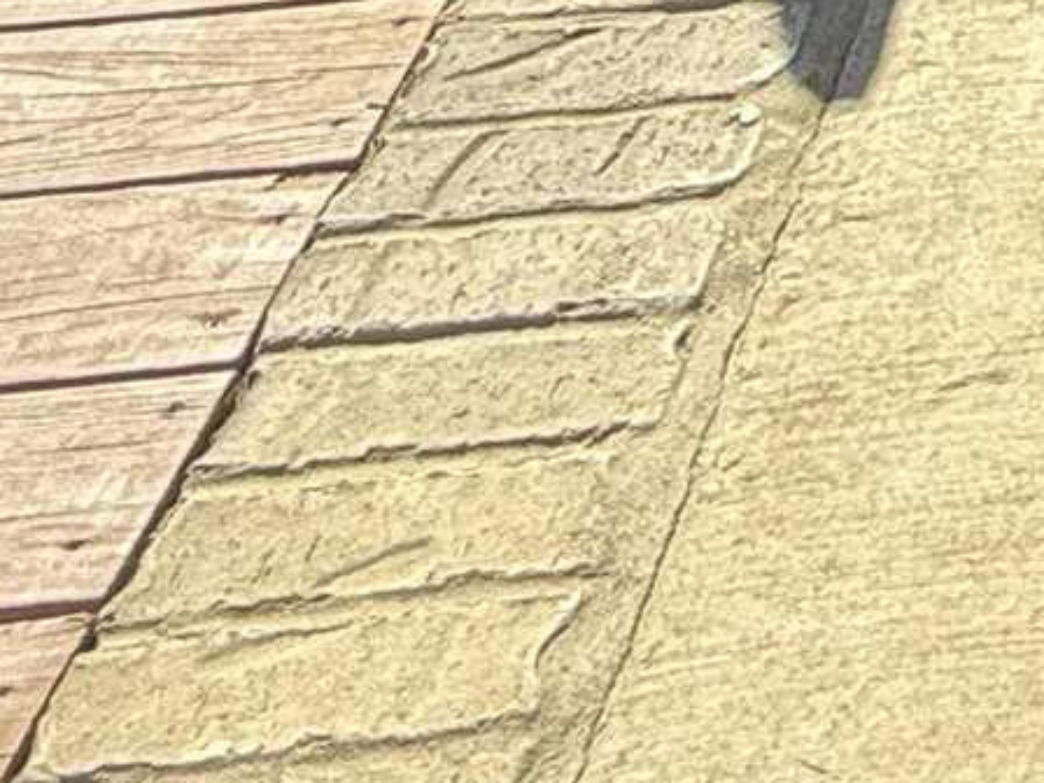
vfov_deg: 10.7
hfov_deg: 16.2
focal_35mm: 96
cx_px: 2032
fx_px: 2895
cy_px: -1550
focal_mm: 2.22
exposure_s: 1/472
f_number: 2.2
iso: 64
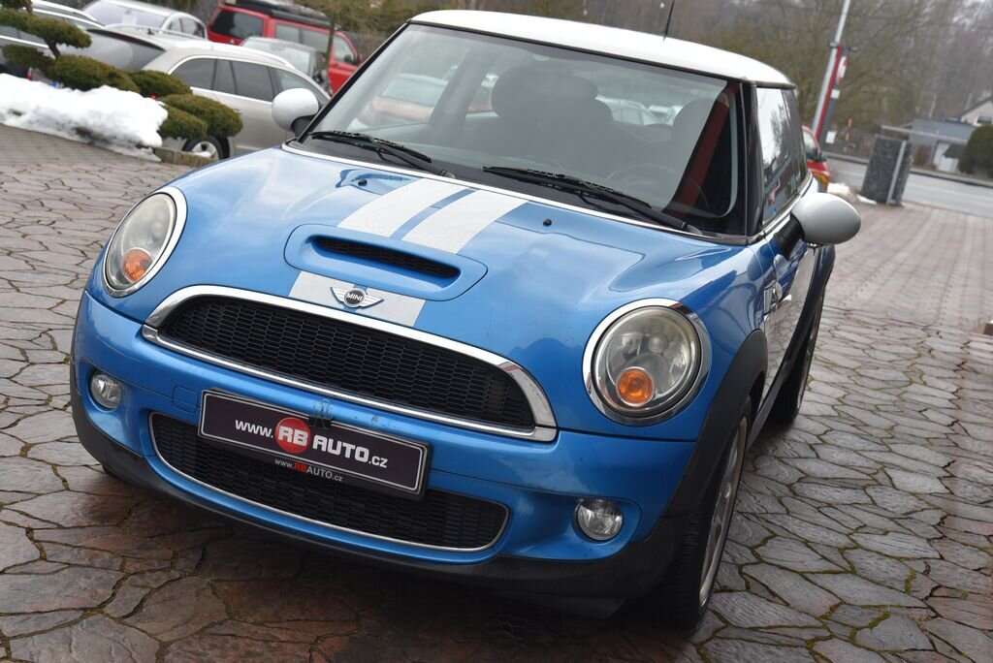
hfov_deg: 39.6
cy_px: 332
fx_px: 1380
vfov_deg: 27.0
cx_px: 496
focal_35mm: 50
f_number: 7.1
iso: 500
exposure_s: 1/200
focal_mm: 50
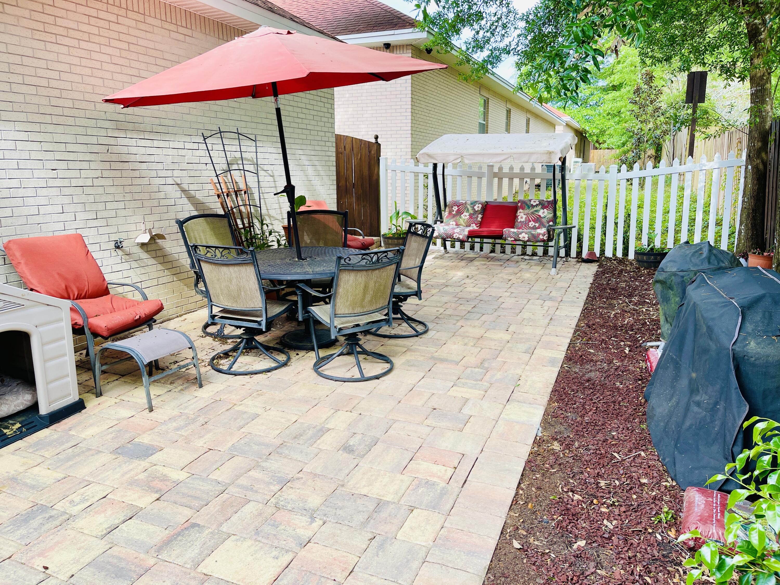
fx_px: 586
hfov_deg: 67.3
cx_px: 390
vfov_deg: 53.1
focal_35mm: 26
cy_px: 292
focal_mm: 5.1
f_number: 1.6
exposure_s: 1/286
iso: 32
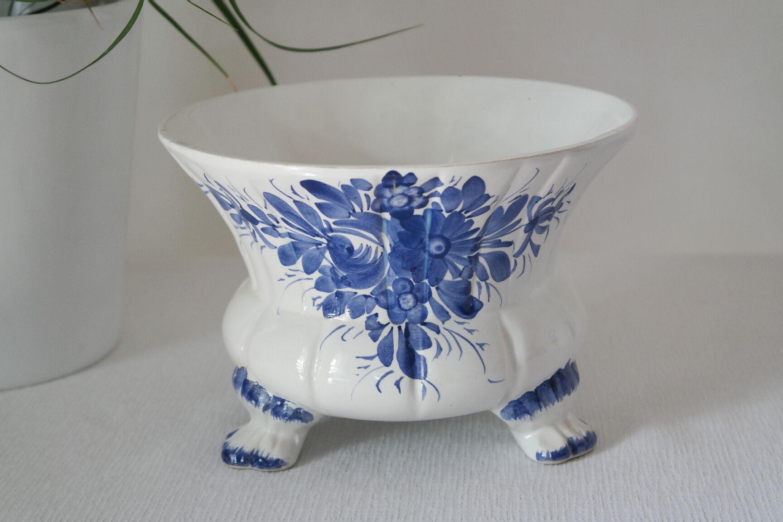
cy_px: 261
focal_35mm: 77
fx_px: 1675
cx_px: 392
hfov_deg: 26.3
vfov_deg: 17.7
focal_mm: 50
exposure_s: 1/30
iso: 800
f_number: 5.6
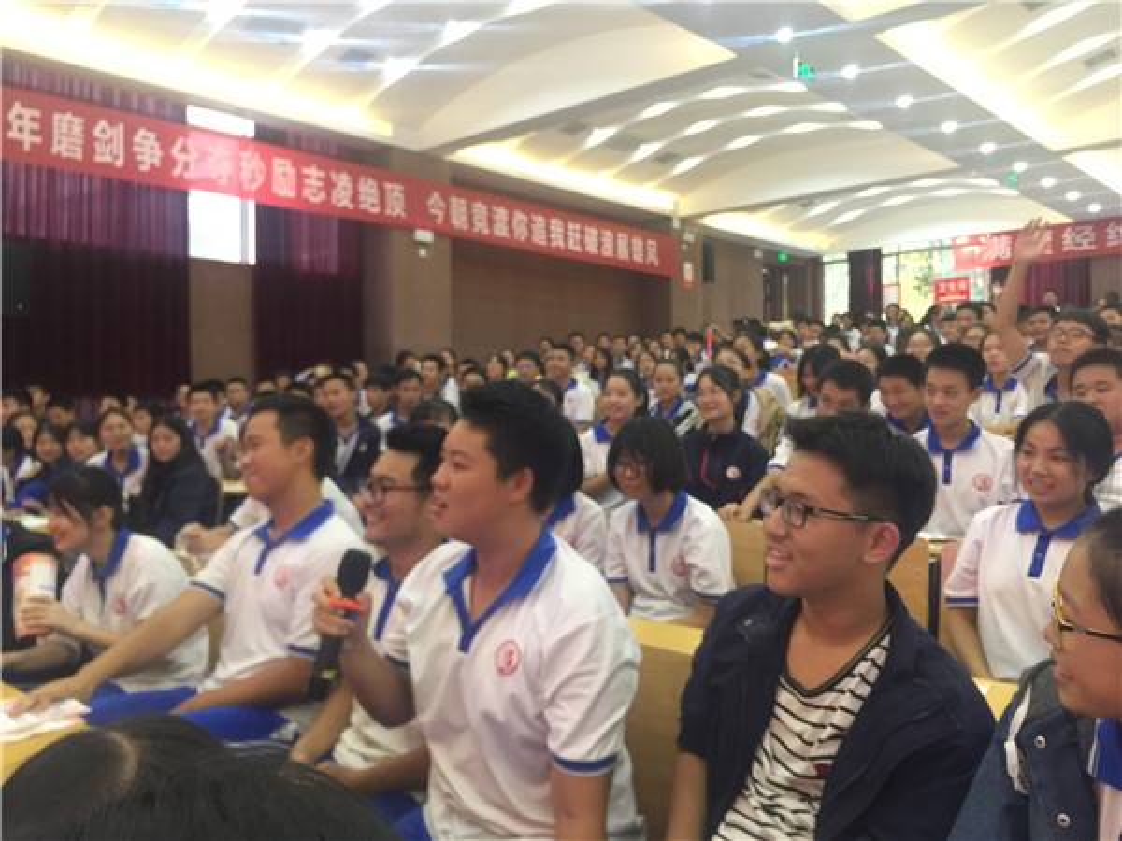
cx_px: 561
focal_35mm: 29
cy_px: 420
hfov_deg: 61.7
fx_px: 940
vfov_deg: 48.2
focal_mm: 4.15
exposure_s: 1/10
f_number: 2.2
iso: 100
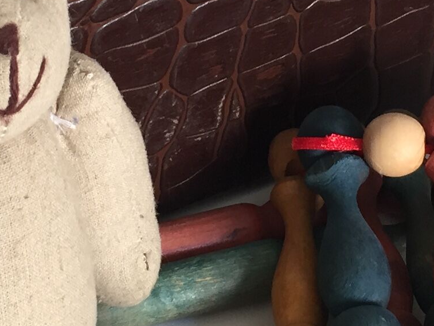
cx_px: 263
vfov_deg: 11.8
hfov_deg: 15.8
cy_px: 33
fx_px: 1567
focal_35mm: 125
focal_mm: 4.15
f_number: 2.2
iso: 80
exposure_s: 1/33
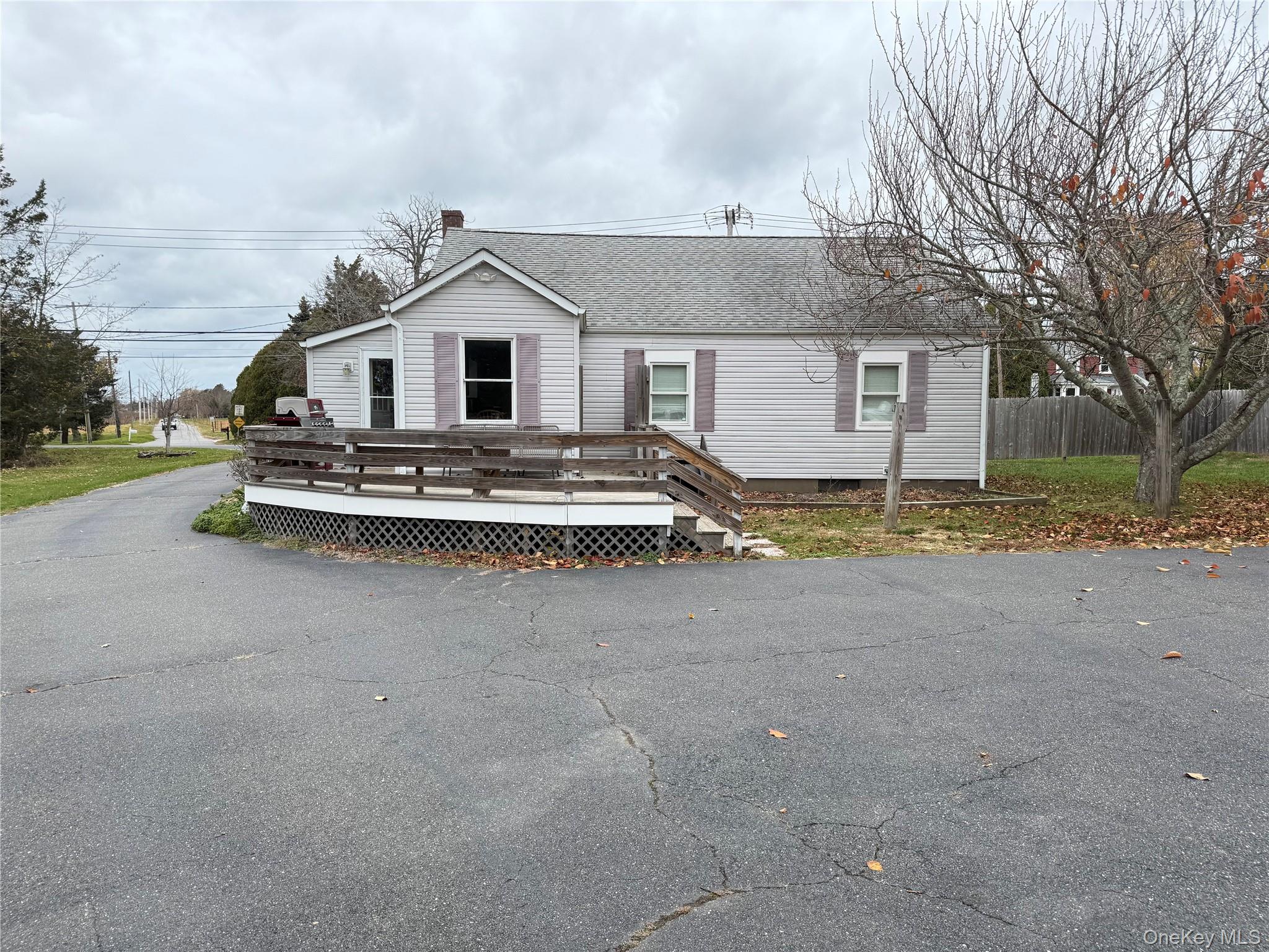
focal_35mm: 24
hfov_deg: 71.6
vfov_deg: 56.8
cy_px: 476
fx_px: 880
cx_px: 634
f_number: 1.78
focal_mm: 6.76
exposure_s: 1/967
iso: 80
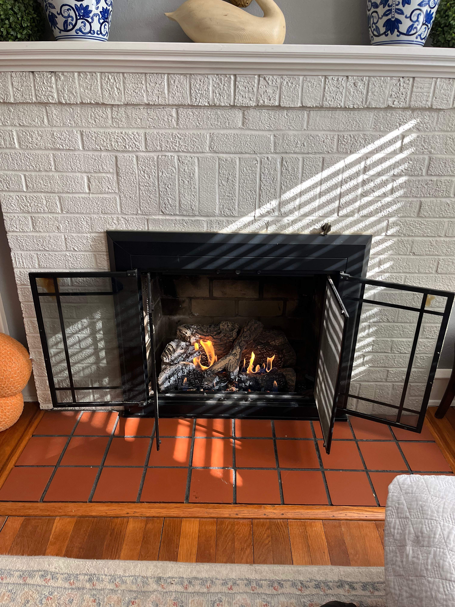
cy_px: 304
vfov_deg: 67.3
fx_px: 456
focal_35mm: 26
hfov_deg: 53.1
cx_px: 228
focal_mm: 5.1
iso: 125
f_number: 1.6
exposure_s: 1/121
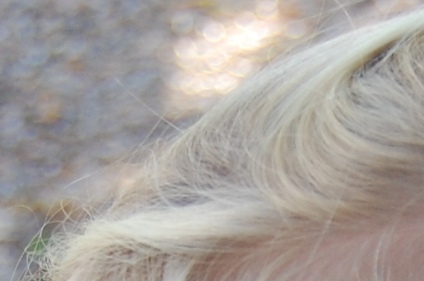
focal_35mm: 275
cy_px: 855
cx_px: 350
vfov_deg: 4.8
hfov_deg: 7.5
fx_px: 3236
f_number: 4.5
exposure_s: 1/80
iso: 400
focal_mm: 30
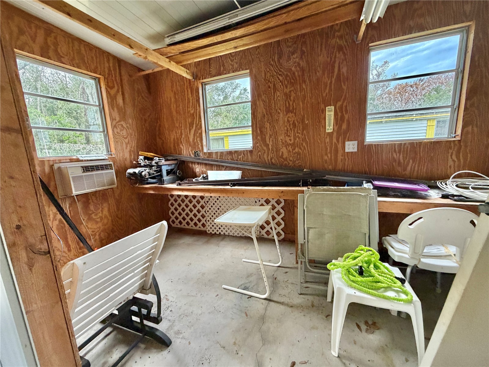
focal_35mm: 14
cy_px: 184
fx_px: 198
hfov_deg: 102.1
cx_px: 244
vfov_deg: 85.7
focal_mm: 2.22
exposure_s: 1/67
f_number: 2.2
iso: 320
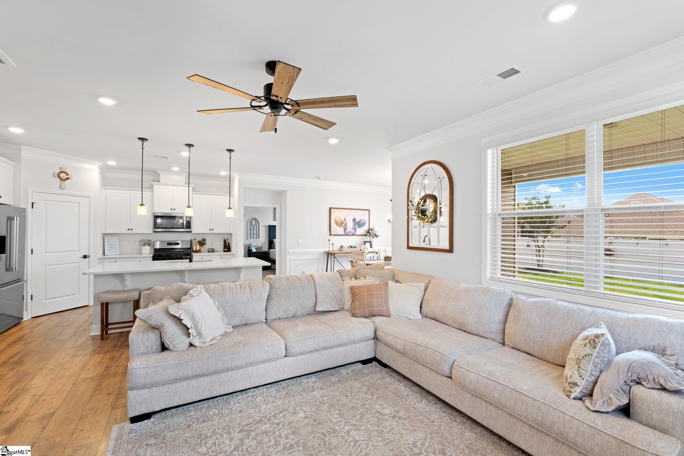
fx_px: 304
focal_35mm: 16
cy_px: 228
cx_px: 342
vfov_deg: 73.7
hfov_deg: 96.7
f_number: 8
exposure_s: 1/5
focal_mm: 16
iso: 250
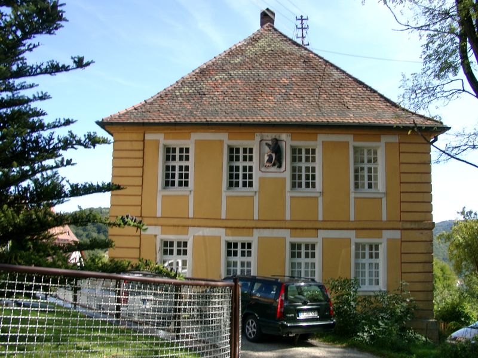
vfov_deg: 41.8
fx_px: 469
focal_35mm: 34
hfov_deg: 54.0
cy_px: 179
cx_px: 239
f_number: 4
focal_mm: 7.13
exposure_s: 1/291
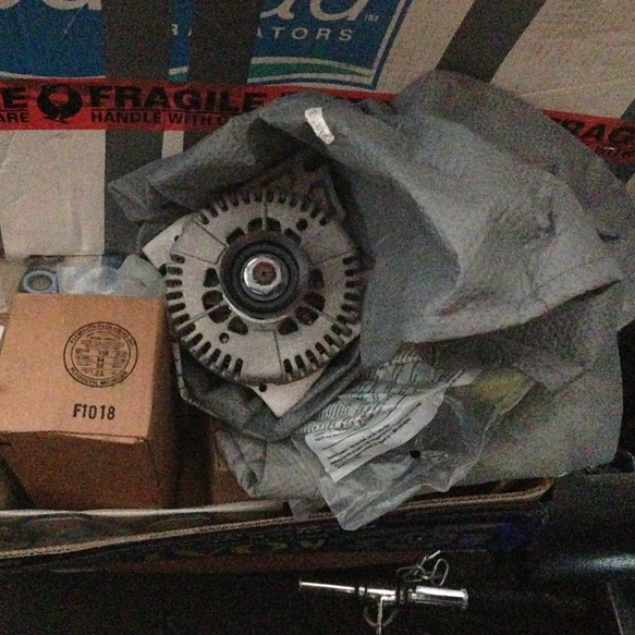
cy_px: 312
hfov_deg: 41.7
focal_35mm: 40
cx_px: 259
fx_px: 830
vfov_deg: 41.9
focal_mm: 4.12
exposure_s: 1/15
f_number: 2.4
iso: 3200
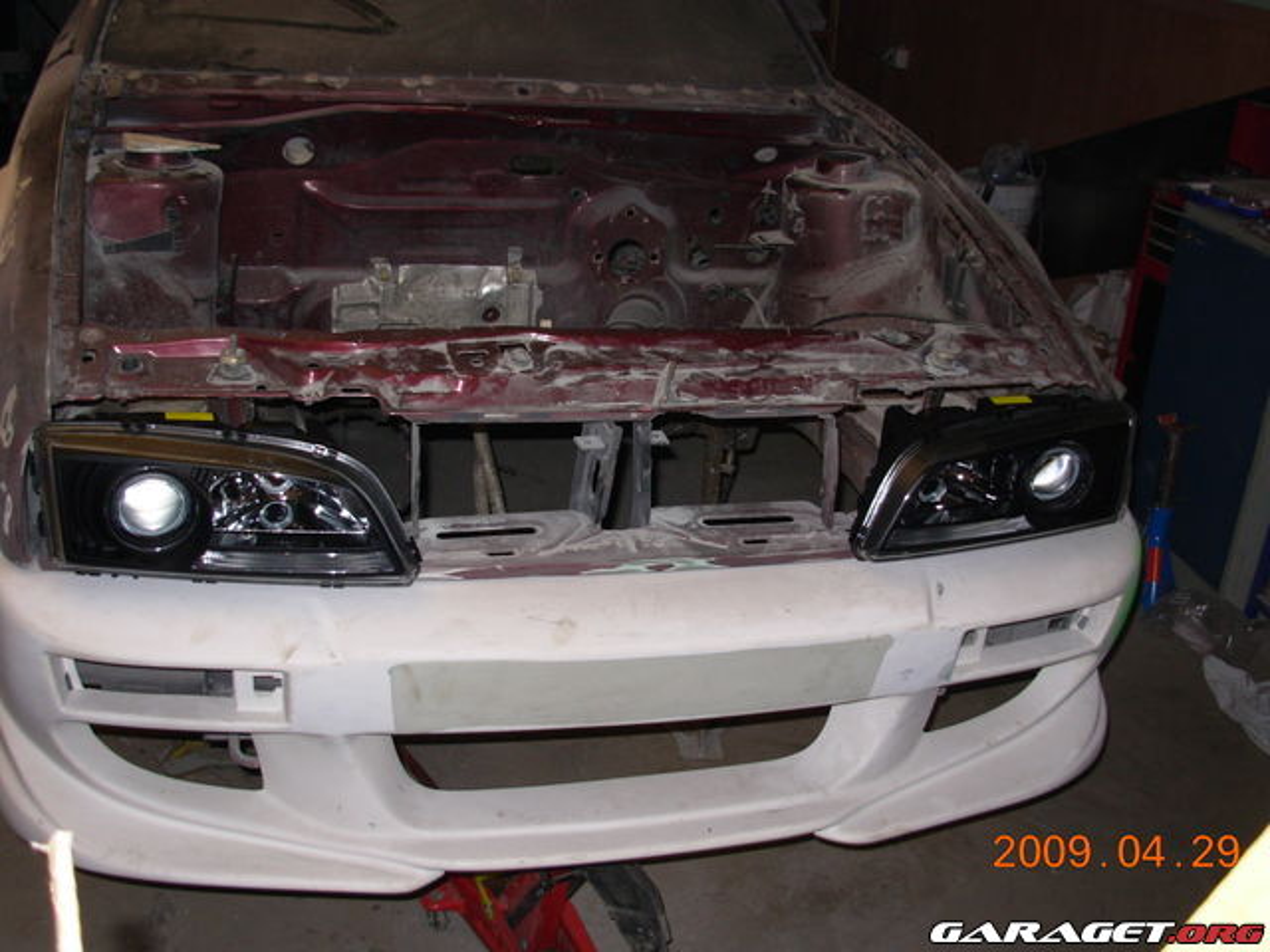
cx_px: 635
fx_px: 1394
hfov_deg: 49.0
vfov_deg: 37.7
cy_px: 476
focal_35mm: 38
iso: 50
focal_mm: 6.3
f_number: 2.9
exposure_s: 1/32
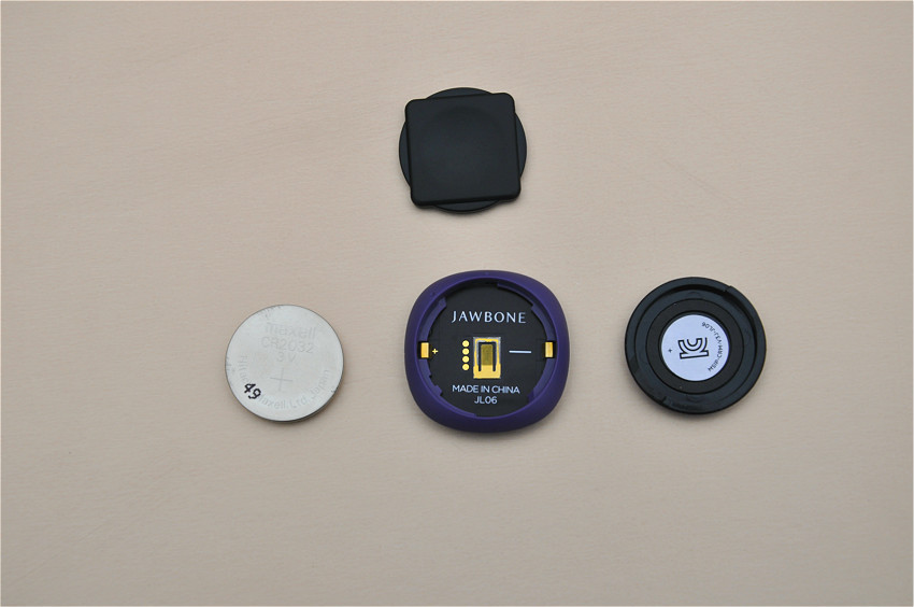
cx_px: 457
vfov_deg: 13.0
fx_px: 2662
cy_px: 304
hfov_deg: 19.5
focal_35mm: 105
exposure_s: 1/320
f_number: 9
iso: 200
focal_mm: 70
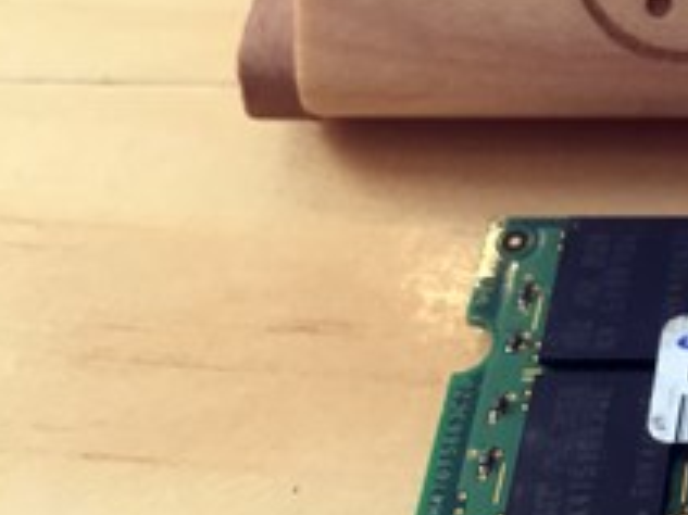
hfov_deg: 19.5
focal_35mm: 88
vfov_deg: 16.4
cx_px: 1027
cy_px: -20
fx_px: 1748
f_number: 2.2
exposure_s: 1/33
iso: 80
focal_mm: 4.15
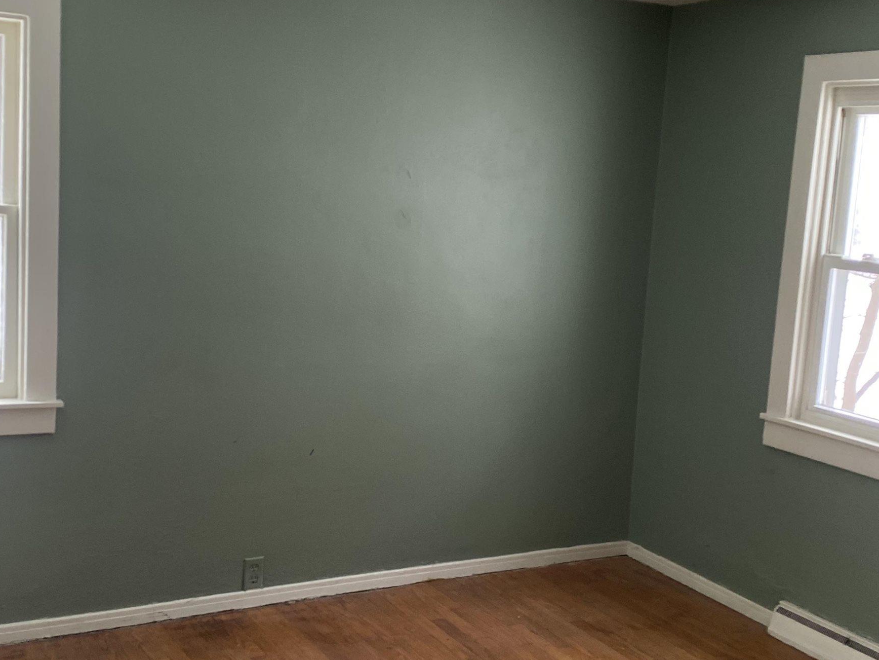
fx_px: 1168
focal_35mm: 46
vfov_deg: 31.5
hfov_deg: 41.2
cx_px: 383
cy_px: 342
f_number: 1.8
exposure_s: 1/121
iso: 125
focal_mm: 4.25
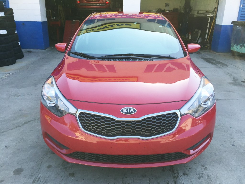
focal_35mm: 29
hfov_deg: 61.7
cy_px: 92
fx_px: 205
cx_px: 122
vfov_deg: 48.2
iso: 32
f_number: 2.2
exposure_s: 1/460
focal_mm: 4.15
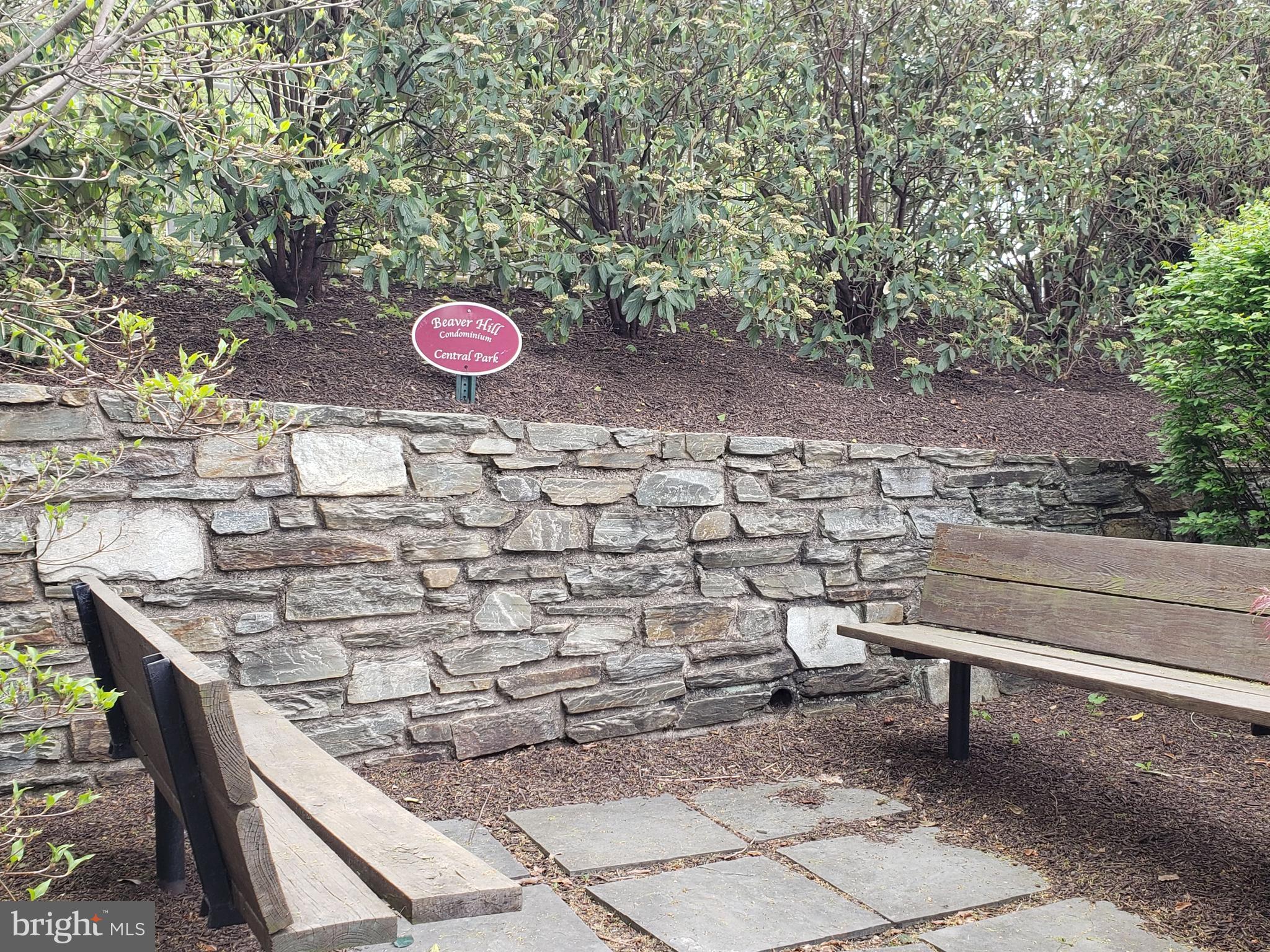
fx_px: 954
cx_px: 635
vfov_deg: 53.1
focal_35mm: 26
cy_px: 476
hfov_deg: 67.3
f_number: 2.4
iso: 50
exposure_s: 1/107
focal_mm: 4.3
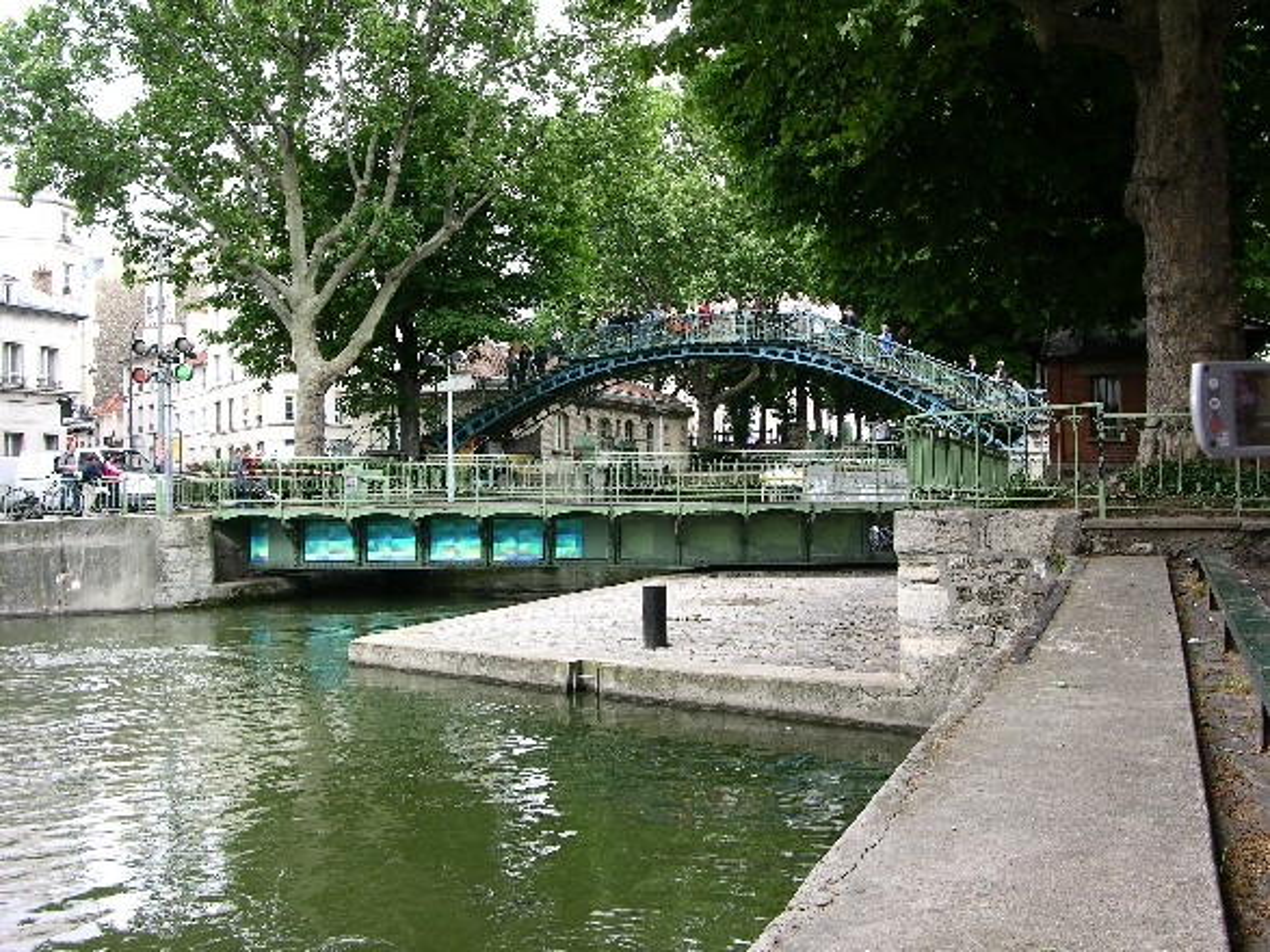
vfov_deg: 40.7
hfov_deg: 52.6
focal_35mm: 35
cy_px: 476
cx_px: 635
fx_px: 1284
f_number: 5
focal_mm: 8.9
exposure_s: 1/44.7
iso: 50
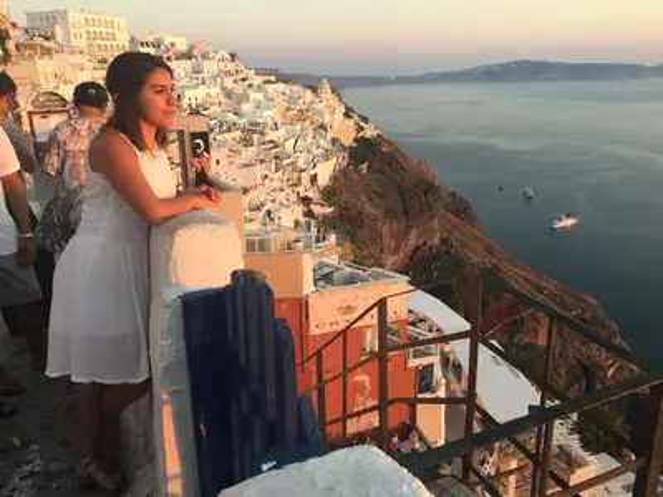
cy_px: 248
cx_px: 332
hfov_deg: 61.7
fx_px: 555
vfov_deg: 48.2
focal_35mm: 29
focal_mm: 4.15
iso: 32
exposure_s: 1/100
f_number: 2.2
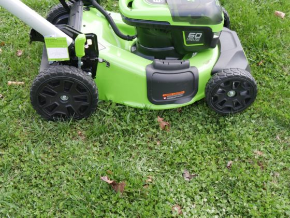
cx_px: 145
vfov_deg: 28.0
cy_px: 109
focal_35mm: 52
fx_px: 436
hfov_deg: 36.8
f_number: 5
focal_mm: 26
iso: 200
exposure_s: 1/160
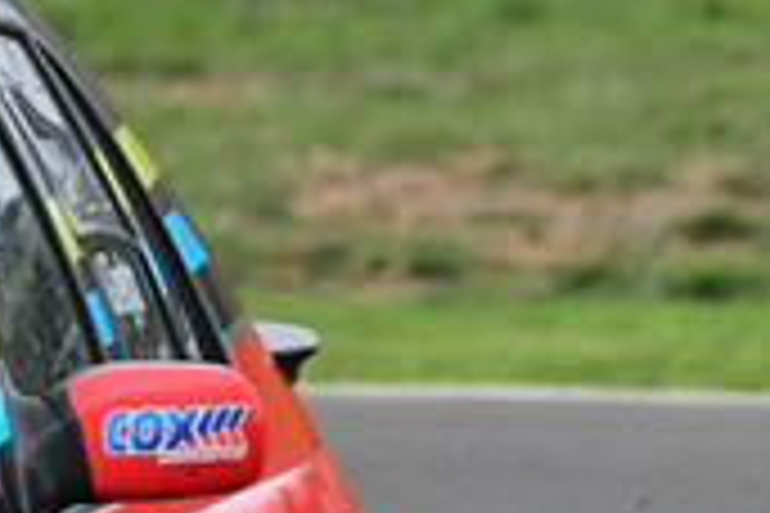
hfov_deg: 0.6
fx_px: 75005
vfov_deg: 0.4
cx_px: -860
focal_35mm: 3507
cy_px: 482
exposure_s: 1/640
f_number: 10
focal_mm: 500
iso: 1600
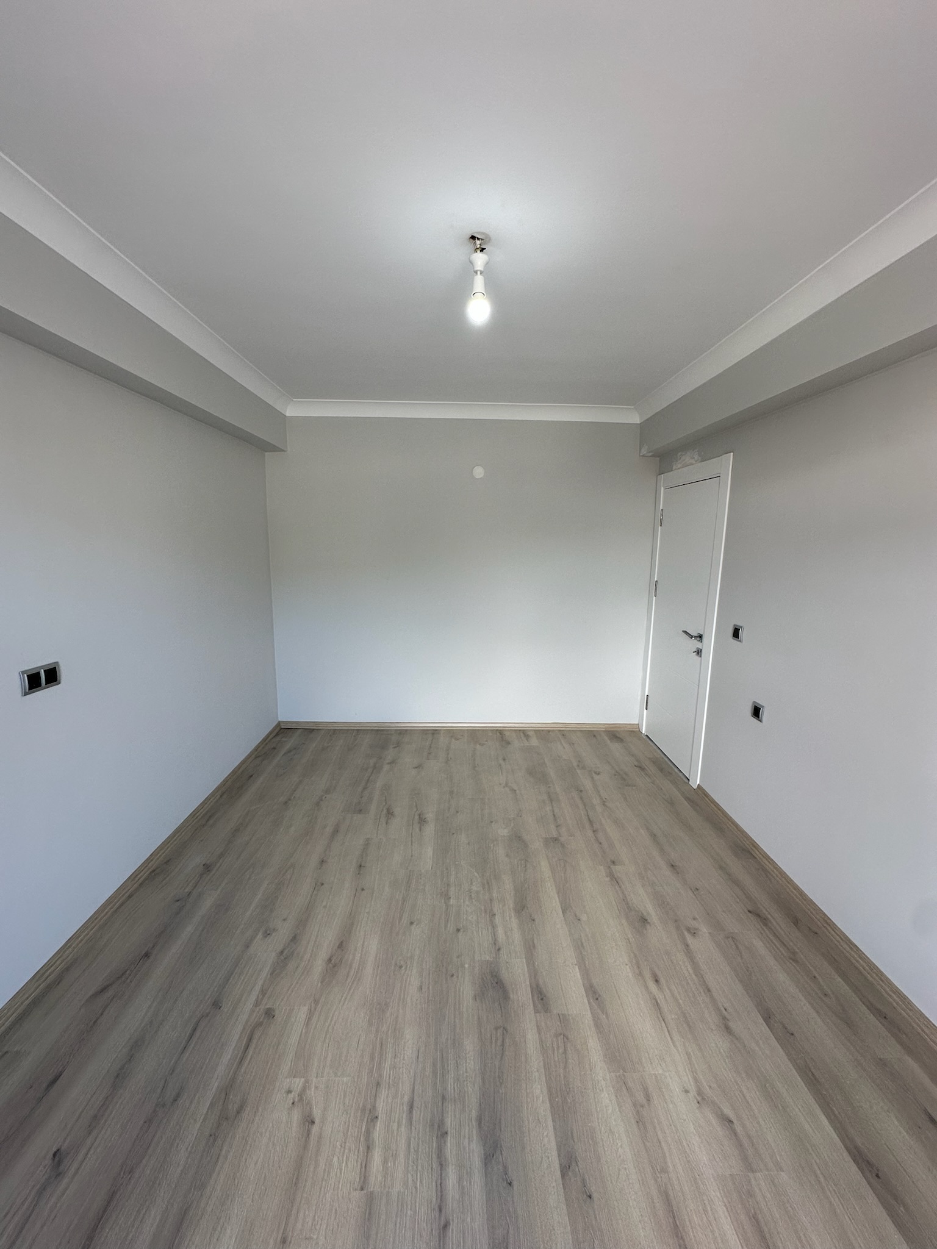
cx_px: 468
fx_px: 505
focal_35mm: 14
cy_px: 624
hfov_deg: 85.7
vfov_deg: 102.1
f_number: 2.2
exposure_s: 1/99
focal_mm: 2.22
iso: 80
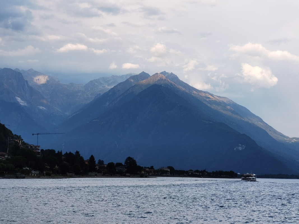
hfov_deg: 20.4
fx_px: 829
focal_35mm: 96
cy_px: 112
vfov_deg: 15.4
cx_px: 150
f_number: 2.4
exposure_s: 1/509
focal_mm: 7.48
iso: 50
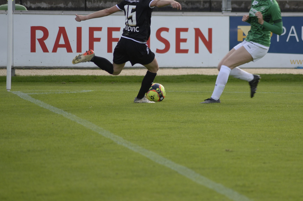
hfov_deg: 5.8
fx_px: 2985
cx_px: 199
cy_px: 55
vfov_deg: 3.9
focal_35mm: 355
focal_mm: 240
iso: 280
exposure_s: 1/640
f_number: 5
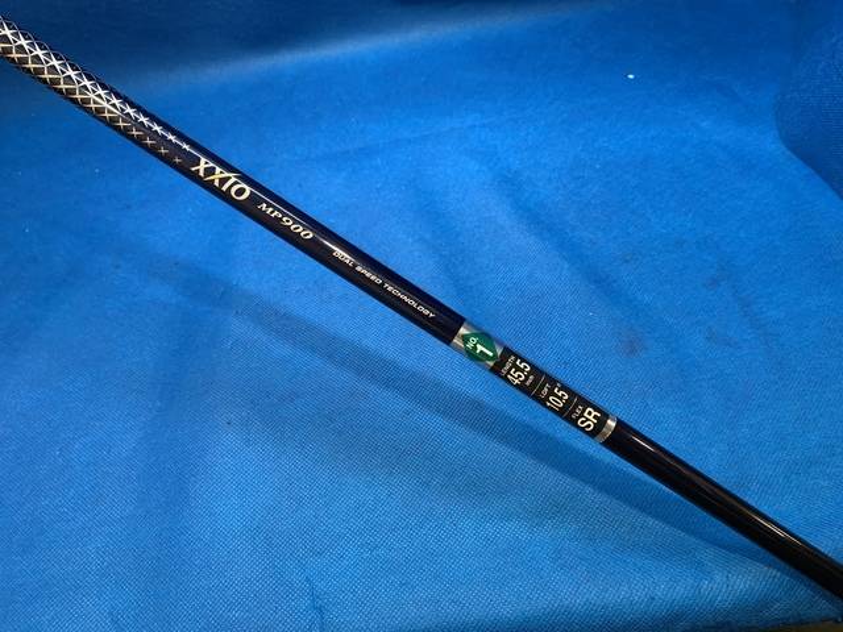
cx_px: 422
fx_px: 633
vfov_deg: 53.1
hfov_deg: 67.3
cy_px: 316
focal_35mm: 26
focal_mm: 4.25
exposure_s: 1/60
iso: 100
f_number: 1.8
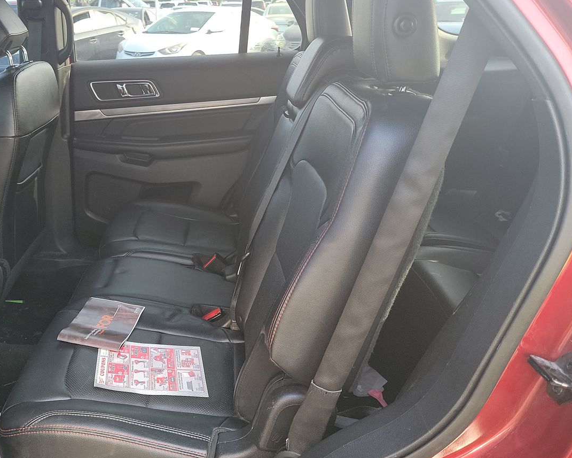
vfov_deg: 42.2
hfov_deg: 50.3
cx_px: 174
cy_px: 234
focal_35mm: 35
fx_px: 593
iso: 103
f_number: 1.8
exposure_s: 1/59
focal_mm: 6.7
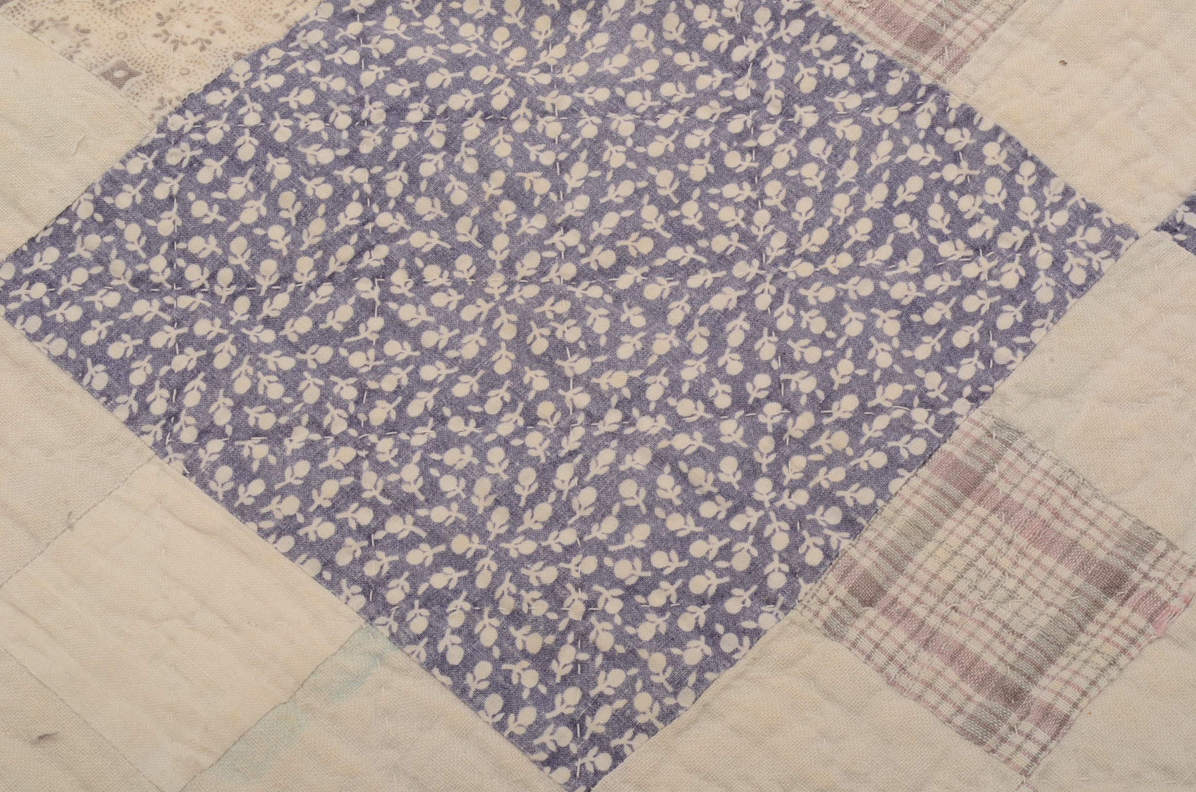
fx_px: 2735
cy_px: 396
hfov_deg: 24.7
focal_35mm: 82
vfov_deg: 16.5
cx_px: 598
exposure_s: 1/160
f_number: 32
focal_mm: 55
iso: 100
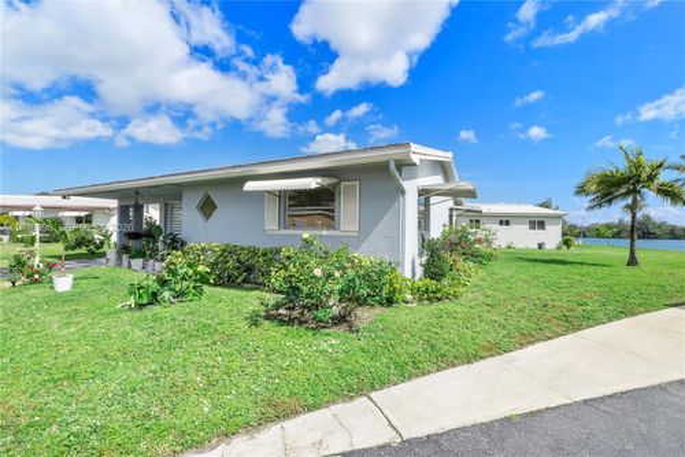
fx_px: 285
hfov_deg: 100.4
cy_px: 228
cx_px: 342
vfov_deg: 77.3
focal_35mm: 15
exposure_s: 1/200
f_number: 11
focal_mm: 10
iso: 100
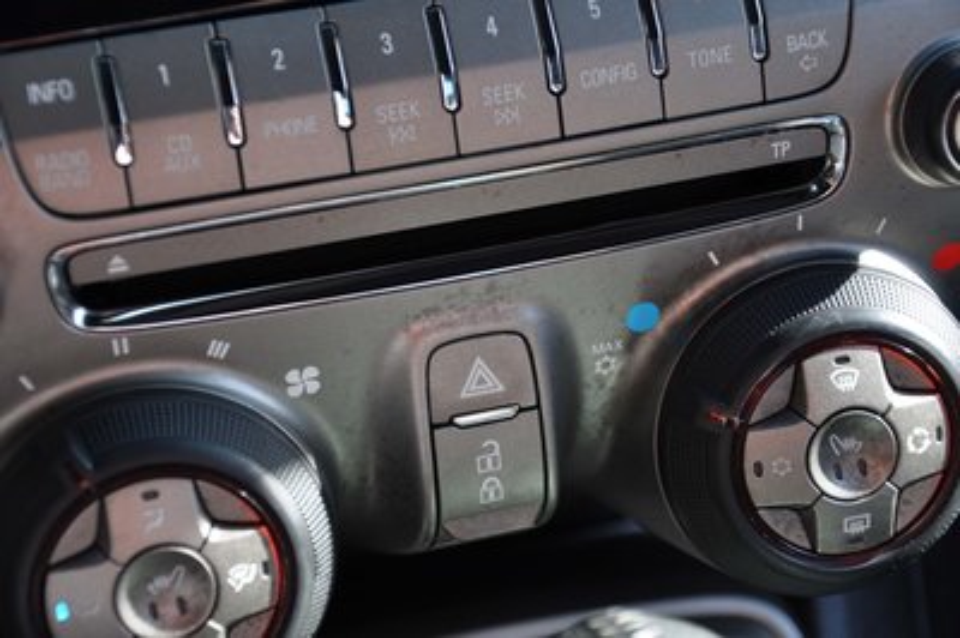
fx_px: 2638
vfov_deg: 13.8
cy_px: 319
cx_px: 480
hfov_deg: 20.6
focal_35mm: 99
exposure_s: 1/125
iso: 280
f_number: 5.3
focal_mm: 66
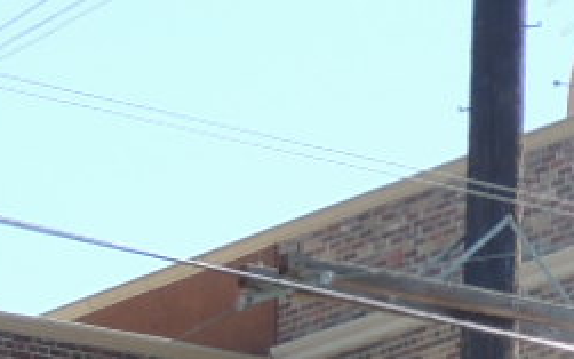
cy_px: 567
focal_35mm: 290
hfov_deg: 7.0
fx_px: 4538
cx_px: 1173
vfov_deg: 4.5
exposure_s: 1/400
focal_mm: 7.6
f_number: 3.4
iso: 100
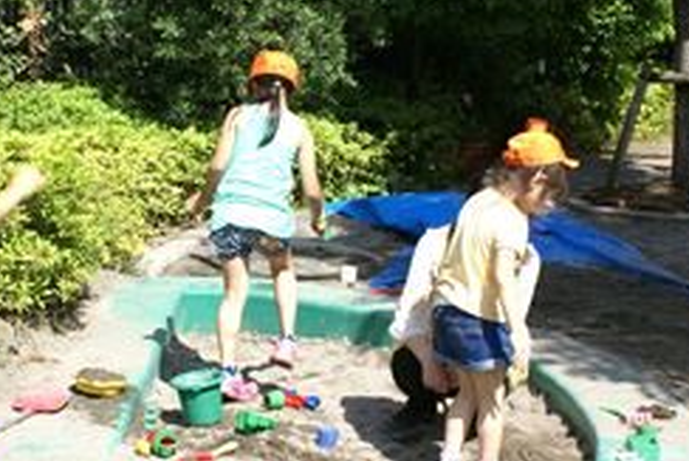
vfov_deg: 18.9
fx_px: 1379
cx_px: 282
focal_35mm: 72
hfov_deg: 28.0
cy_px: 300
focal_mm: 26
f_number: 8
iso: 100
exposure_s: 1/125
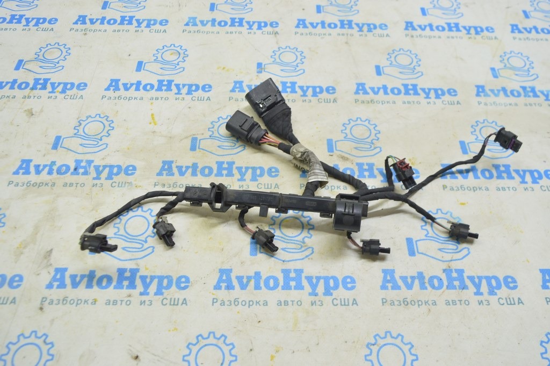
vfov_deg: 41.6
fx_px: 481
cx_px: 275
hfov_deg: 59.5
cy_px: 183
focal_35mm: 32
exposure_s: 1/20
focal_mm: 21
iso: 400
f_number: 5.6
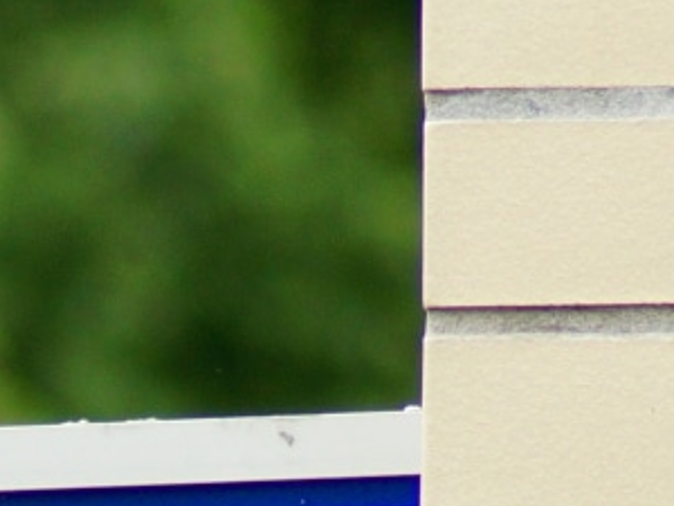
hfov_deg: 1.6
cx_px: -526
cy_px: 819
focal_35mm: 1213
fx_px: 23618
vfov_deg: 1.2
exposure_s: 1/400
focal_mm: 210
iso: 400
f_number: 4.5
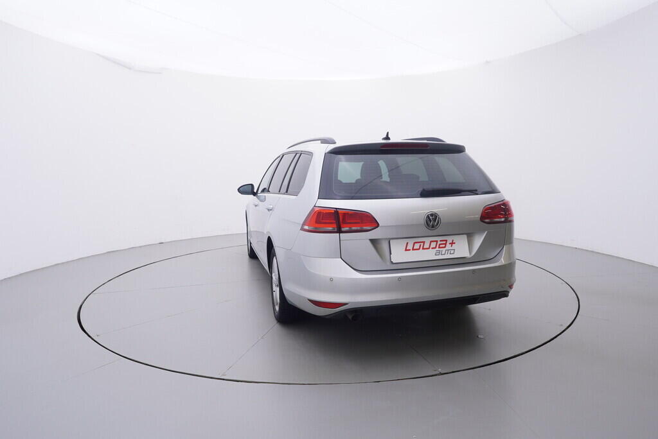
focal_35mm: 22
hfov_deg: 77.3
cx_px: 329
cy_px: 220
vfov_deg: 56.2
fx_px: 411
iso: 200
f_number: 5
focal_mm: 15
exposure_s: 1/80
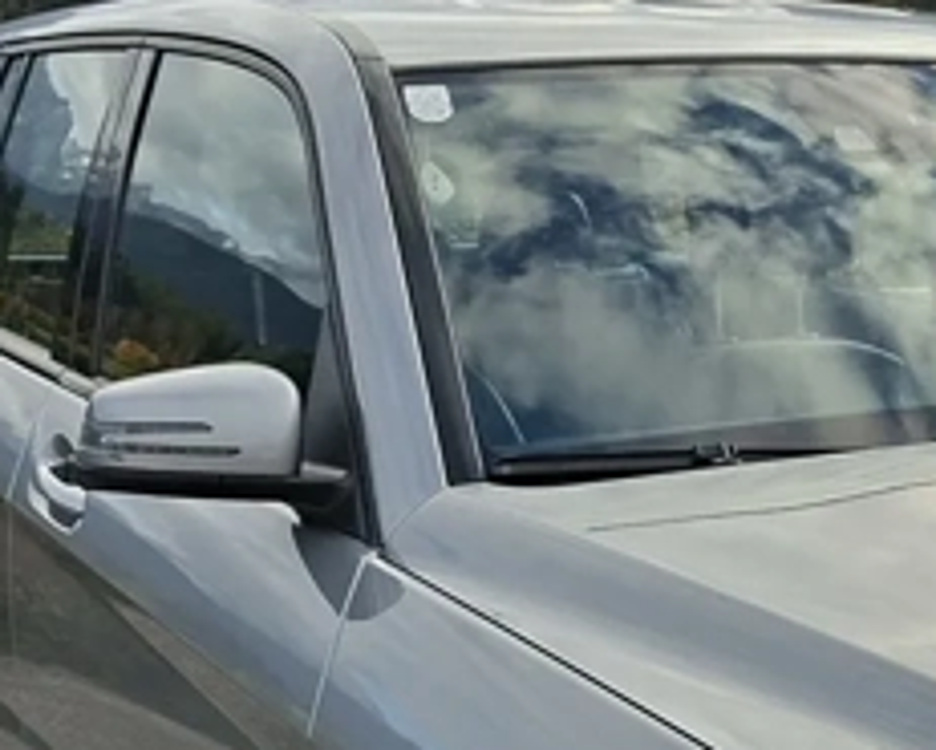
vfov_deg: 15.6
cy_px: 742
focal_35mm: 97
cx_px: 818
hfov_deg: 19.4
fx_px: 2688
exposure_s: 1/949
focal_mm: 5.54
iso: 50
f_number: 1.8
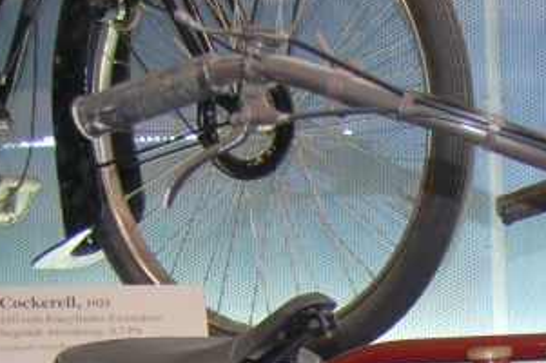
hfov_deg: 19.0
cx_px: 639
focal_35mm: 102
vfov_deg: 12.5
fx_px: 1545
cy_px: 607
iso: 200
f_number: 3.8
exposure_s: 1/60
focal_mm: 20
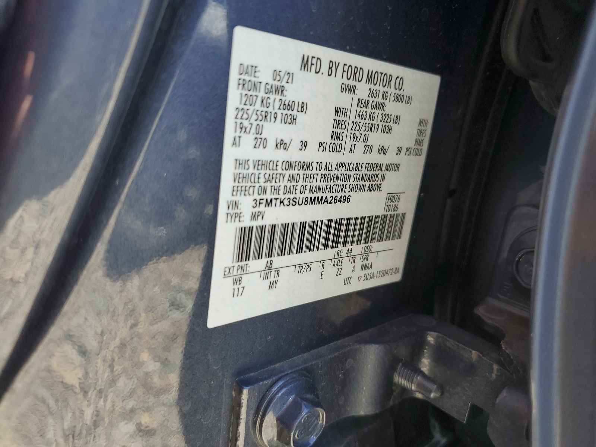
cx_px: 298
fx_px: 448
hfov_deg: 67.3
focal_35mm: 26
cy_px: 224
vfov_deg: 53.1
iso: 50
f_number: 1.5
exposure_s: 1/370
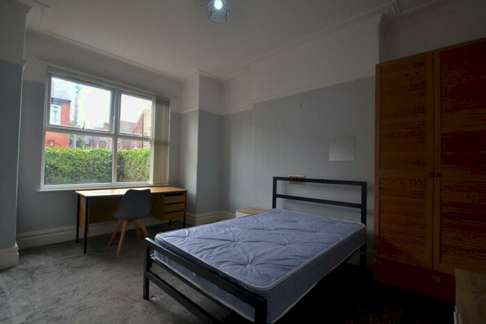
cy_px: 162
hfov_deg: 100.4
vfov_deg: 77.4
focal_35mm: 15
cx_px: 243
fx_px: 203
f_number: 5
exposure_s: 1/100
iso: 400
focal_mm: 10
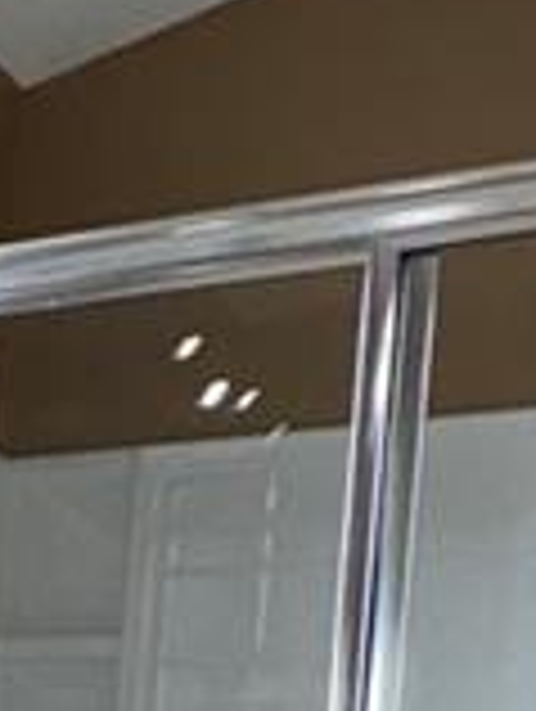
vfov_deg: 16.6
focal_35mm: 106
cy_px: 1120
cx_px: -914
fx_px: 2183
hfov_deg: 10.9
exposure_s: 1/120
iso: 100
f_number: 2.2
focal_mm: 2.22
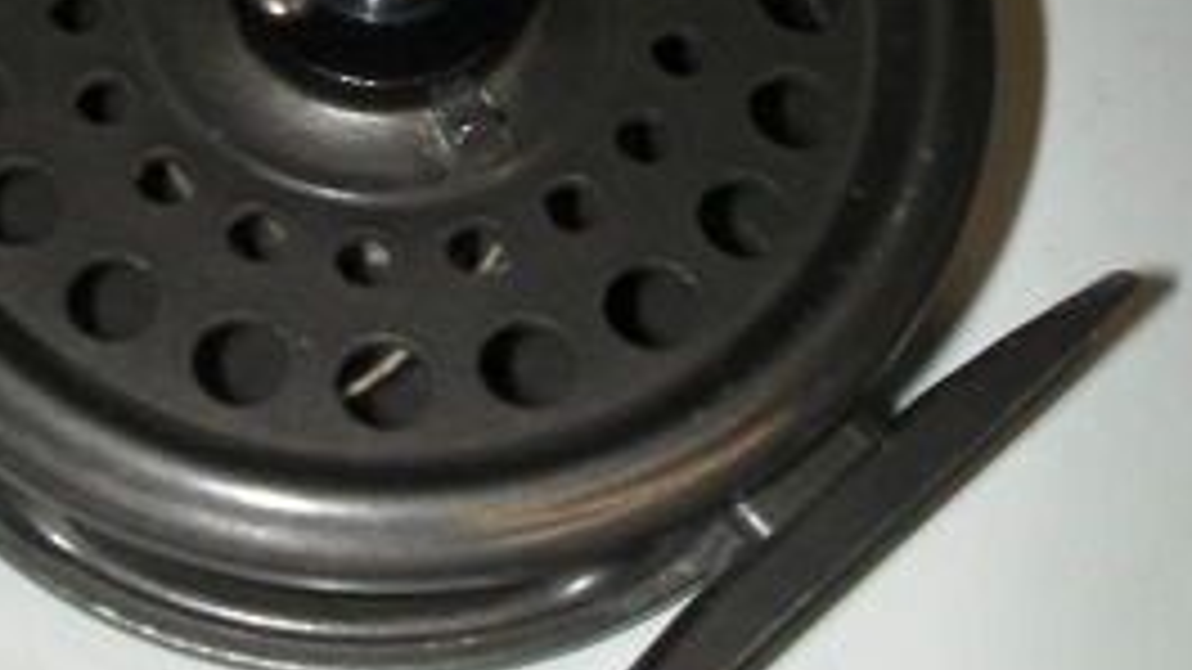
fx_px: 2370
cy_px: 90
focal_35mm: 75
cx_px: 414
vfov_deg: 15.9
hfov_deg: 28.1
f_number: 5.6
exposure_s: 1/30
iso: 200
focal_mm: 6.3
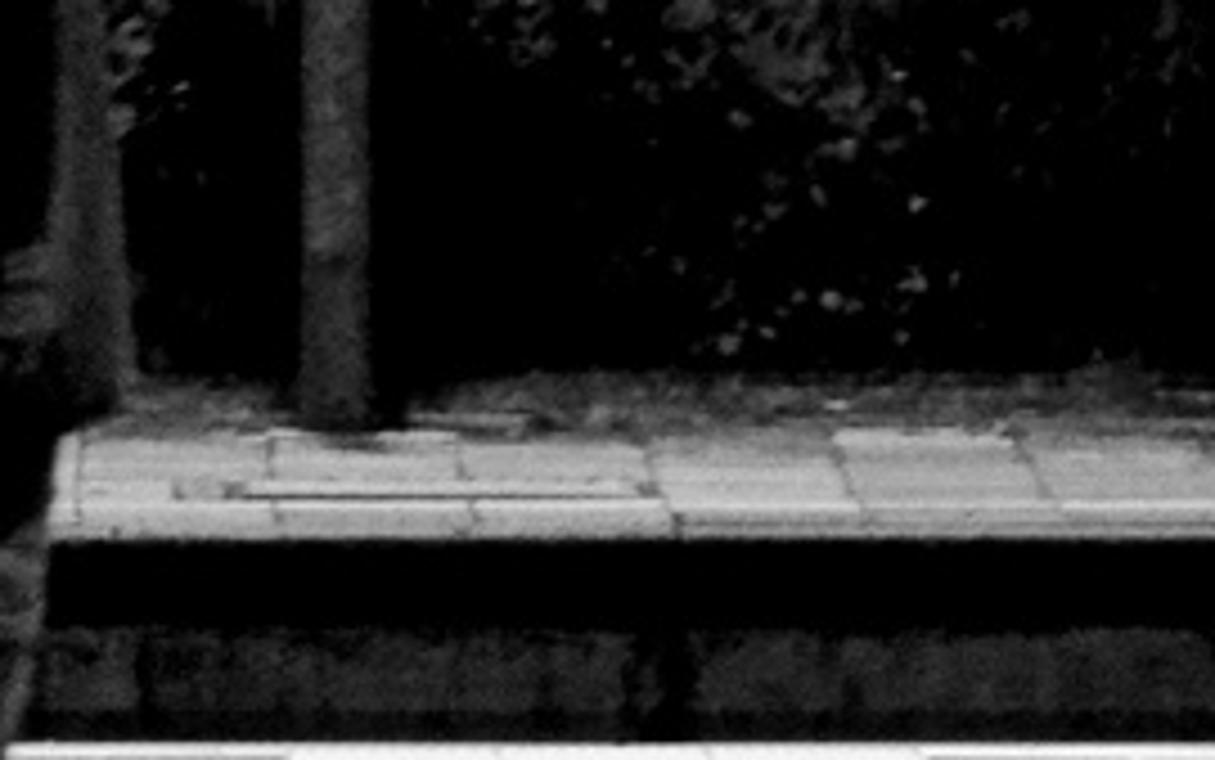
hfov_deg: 2.9
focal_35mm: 736
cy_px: -85
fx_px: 24381
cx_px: 160
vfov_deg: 1.8
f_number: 5.3
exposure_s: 1/30
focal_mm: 80
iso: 3200
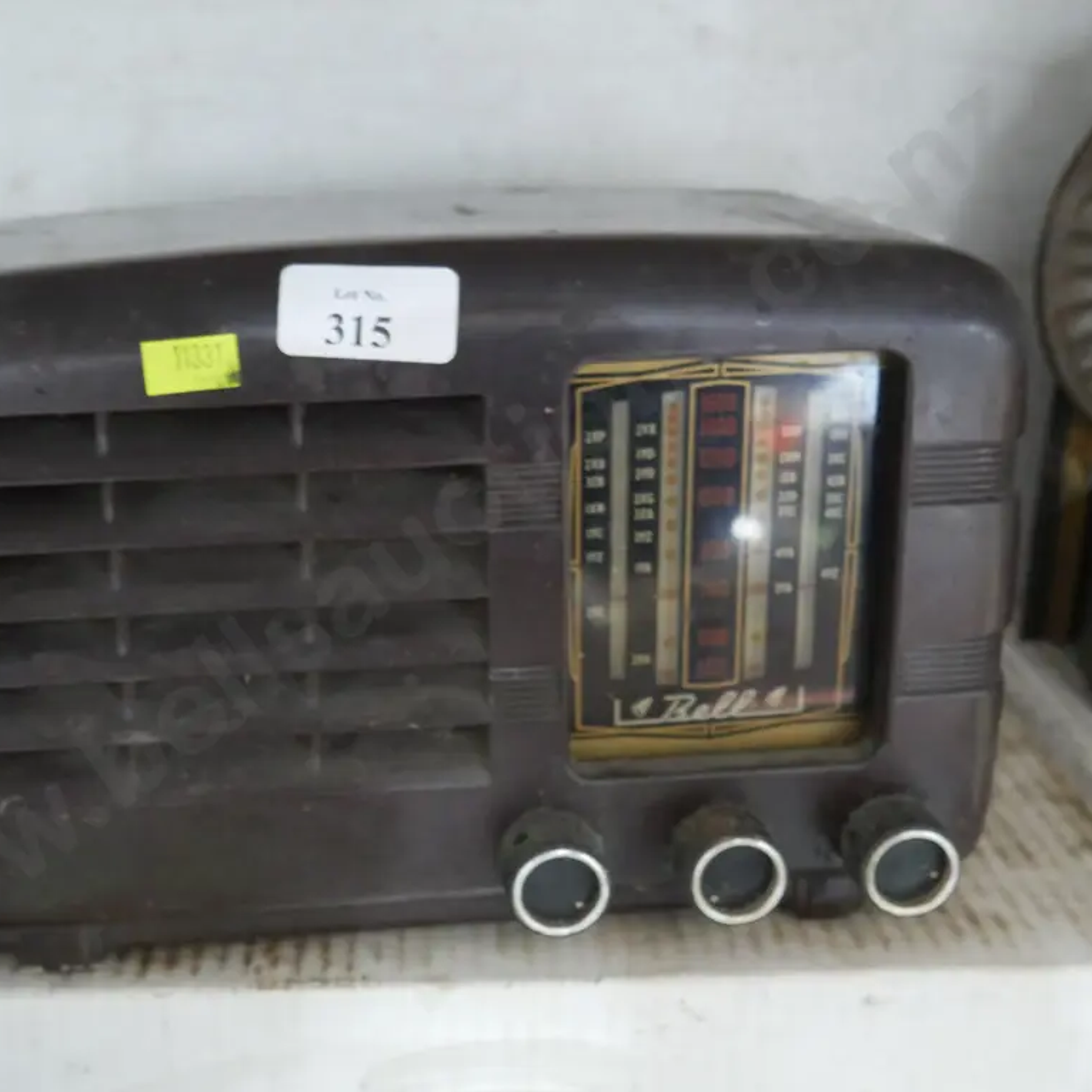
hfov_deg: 37.4
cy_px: 547
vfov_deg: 37.6
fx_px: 1606
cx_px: 418
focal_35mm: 45
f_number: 4.1
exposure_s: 1/25
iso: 3200
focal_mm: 19
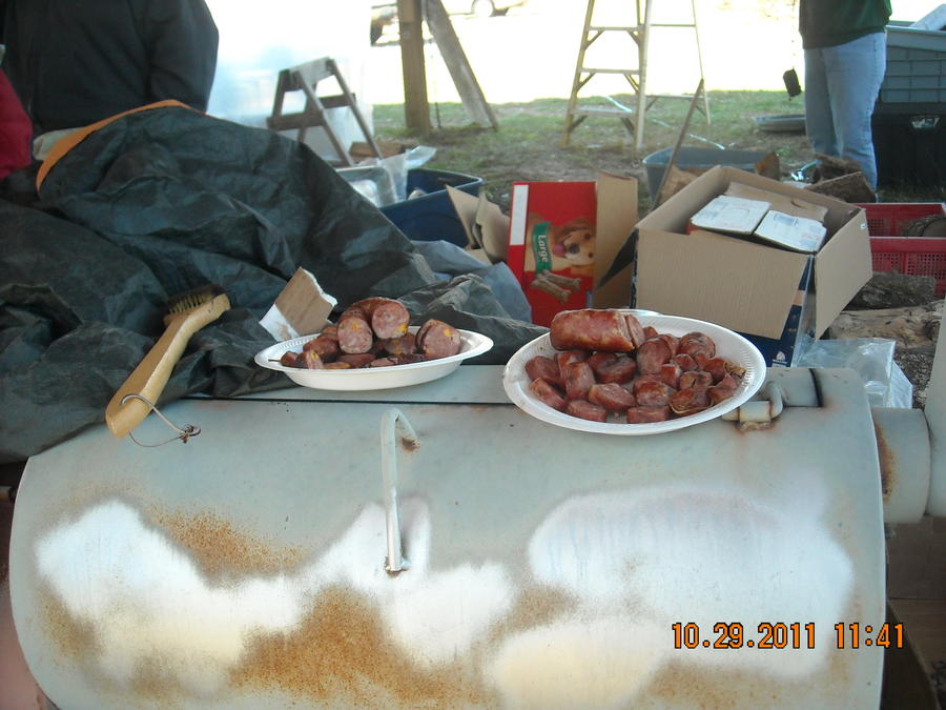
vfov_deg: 40.7
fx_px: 956
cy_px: 355
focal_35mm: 35
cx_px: 473
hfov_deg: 52.6
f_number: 2.8
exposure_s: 1/218
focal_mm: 5.7
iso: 248
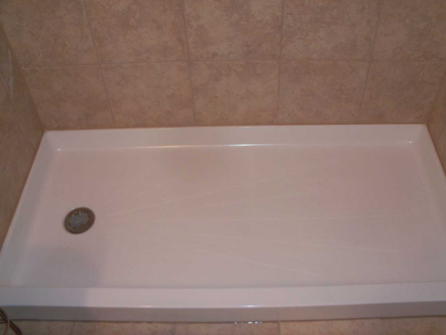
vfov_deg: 39.7
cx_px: 219
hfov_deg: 51.4
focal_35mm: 36
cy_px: 165
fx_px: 464
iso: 100
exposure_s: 1/30
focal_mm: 6.3
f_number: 3
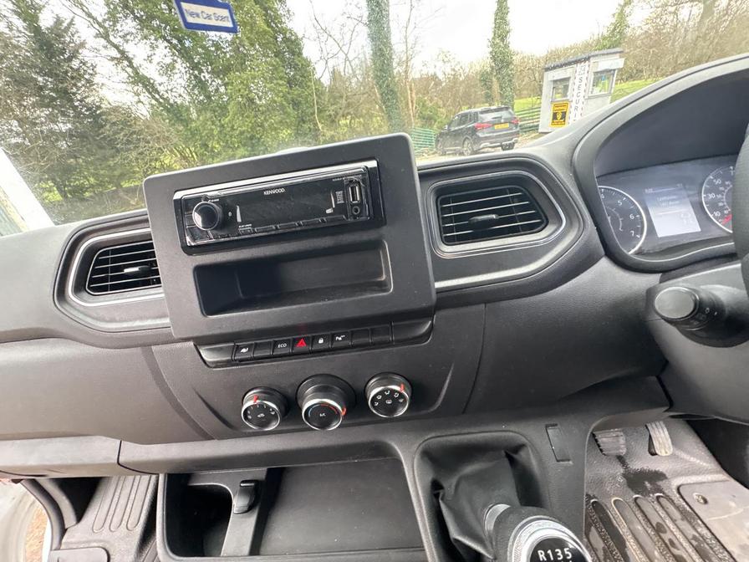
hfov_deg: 102.1
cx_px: 374
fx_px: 303
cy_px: 281
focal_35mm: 14
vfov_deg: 85.7
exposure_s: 1/60
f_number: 2.2
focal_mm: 2.22
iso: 500
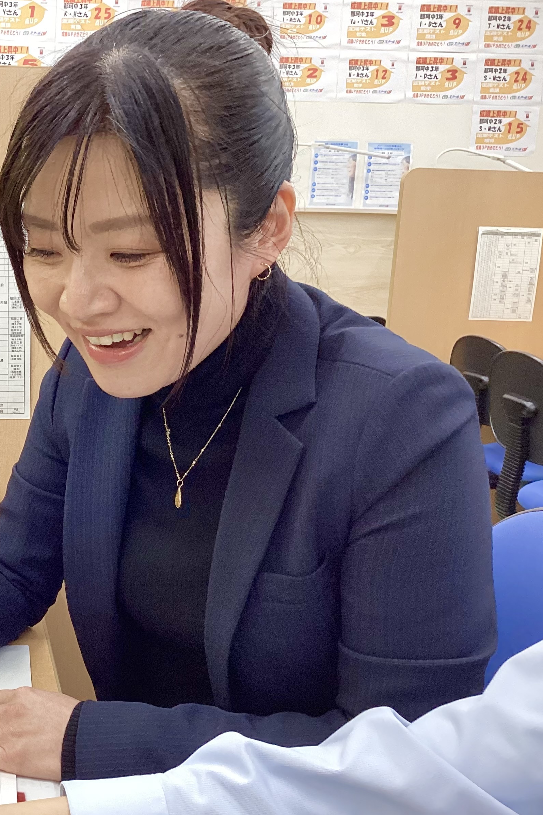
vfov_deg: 44.5
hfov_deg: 28.6
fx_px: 995
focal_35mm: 44
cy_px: 415
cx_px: 1
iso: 125
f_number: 2.4
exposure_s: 1/60
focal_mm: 3.3
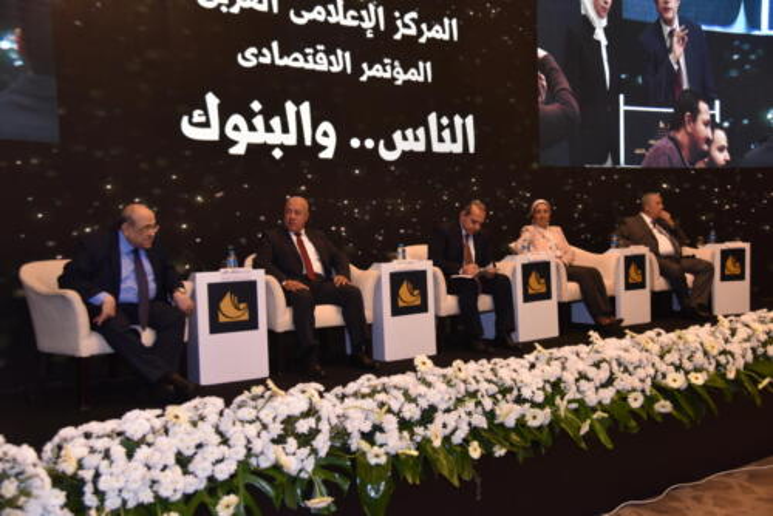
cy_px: 258
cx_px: 386
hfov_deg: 54.4
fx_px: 752
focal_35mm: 35
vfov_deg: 37.9
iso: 2000
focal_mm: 35
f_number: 4
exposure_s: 1/125
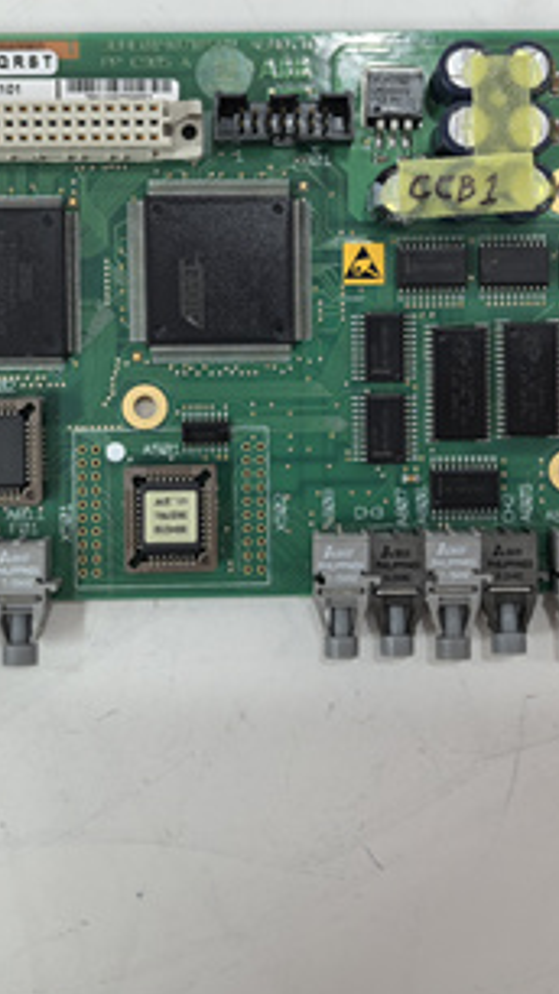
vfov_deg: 42.7
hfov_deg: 24.9
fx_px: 1266
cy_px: 398
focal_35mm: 48
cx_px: 299
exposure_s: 1/100
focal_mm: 5.75
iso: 160
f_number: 2
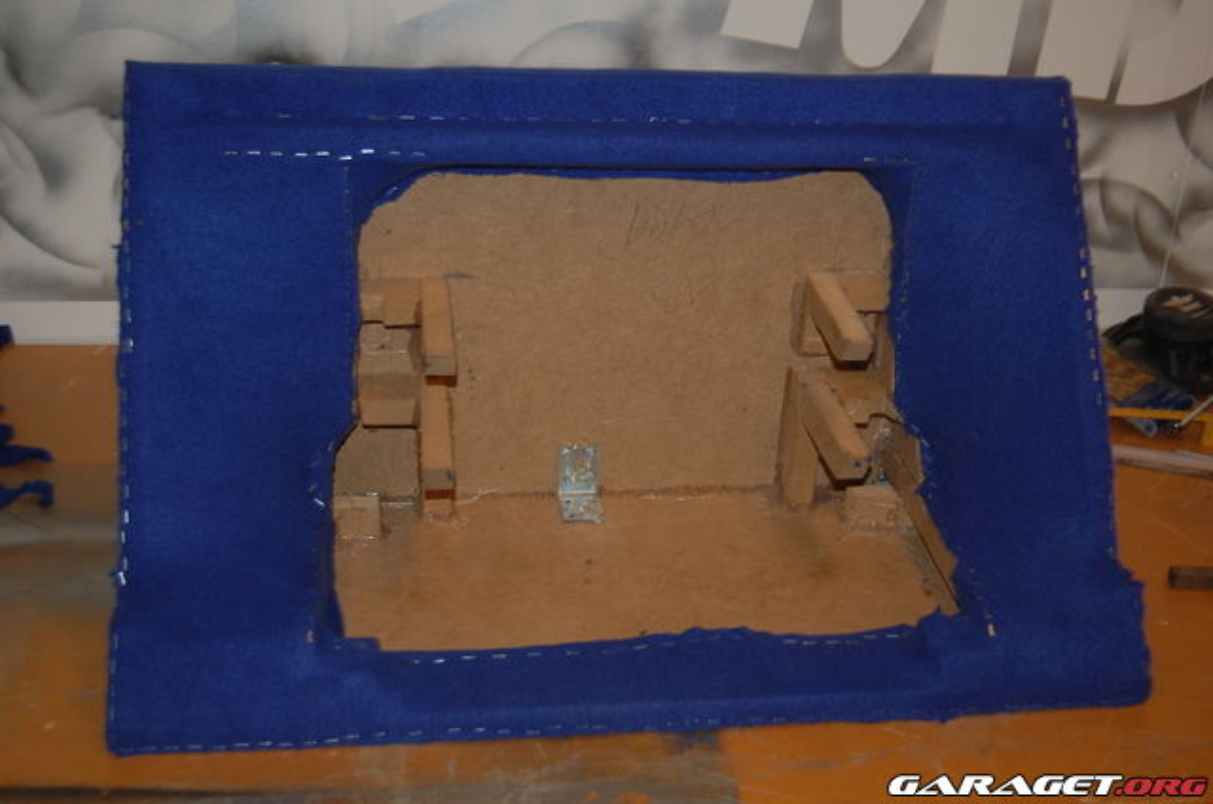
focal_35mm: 46
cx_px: 606
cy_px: 402
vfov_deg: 28.8
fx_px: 1564
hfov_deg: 42.4
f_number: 4.5
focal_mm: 31
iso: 400
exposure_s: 1/60
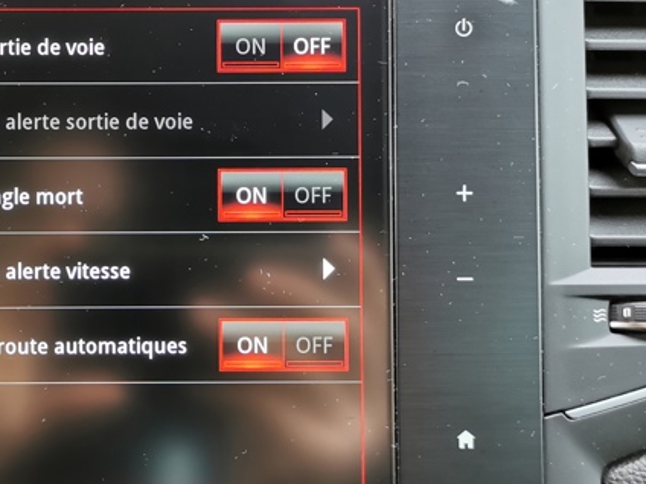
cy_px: 247
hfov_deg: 36.1
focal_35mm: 51
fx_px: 952
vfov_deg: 28.6
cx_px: 122
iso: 250
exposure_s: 1/100
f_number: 1.8
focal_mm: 5.58
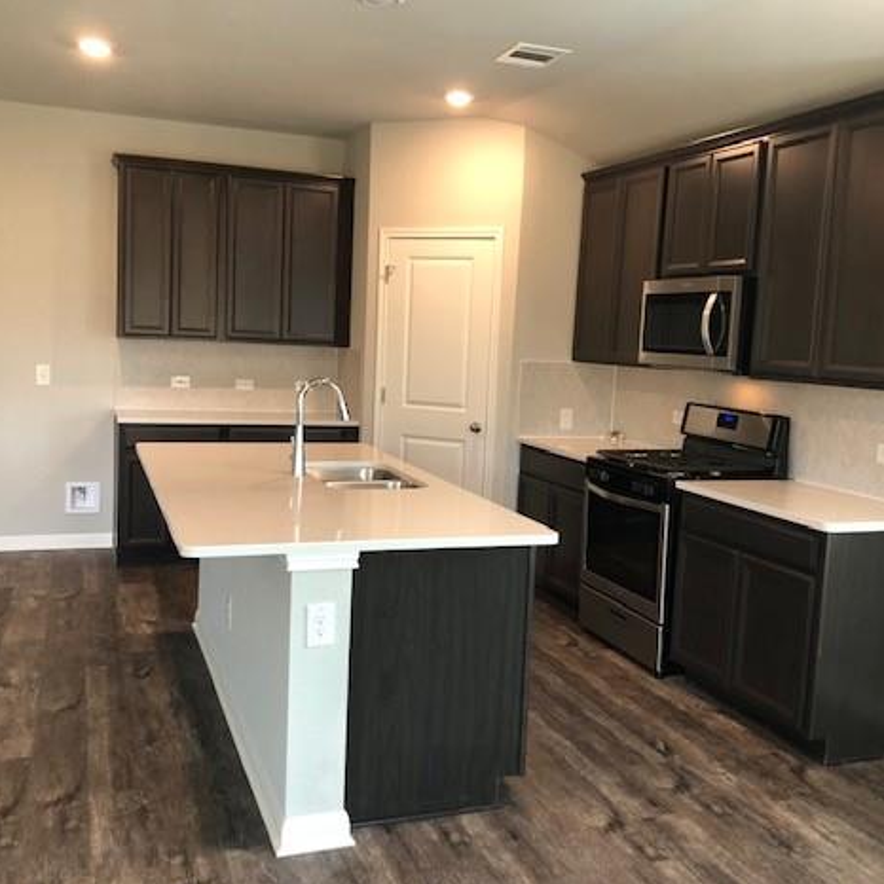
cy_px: 451
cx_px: 474
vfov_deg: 48.4
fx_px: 982
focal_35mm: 34
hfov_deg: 48.4
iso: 40
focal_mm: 3.99
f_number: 1.8
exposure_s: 1/20
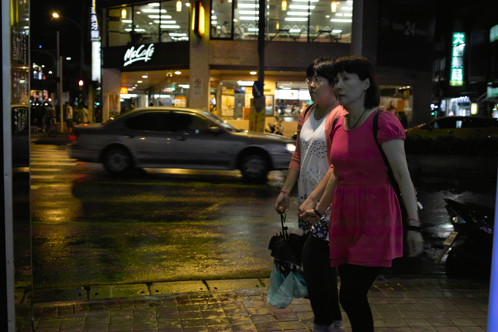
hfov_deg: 47.4
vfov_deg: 32.6
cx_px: 249
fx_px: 567
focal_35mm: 41
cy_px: 166
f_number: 2.8
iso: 400
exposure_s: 1/80
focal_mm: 24.2
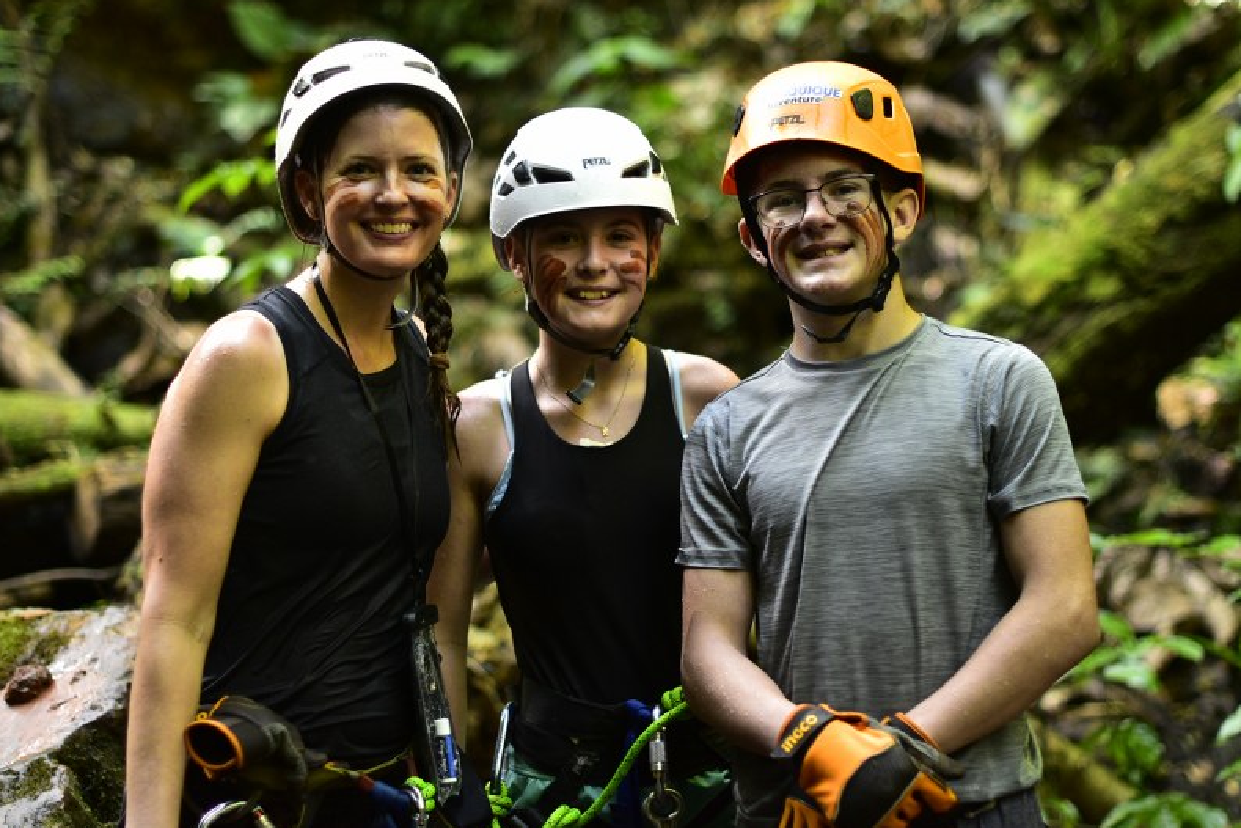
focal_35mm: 76
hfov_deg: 26.6
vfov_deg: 18.0
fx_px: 2620
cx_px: 614
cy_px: 414
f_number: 1.4
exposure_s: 1/250
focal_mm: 50
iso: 800
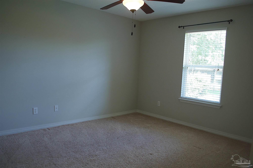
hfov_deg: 67.4
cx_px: 126
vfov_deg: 47.8
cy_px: 84
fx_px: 190
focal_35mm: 27
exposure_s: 1/50
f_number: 3.5
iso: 400
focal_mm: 18
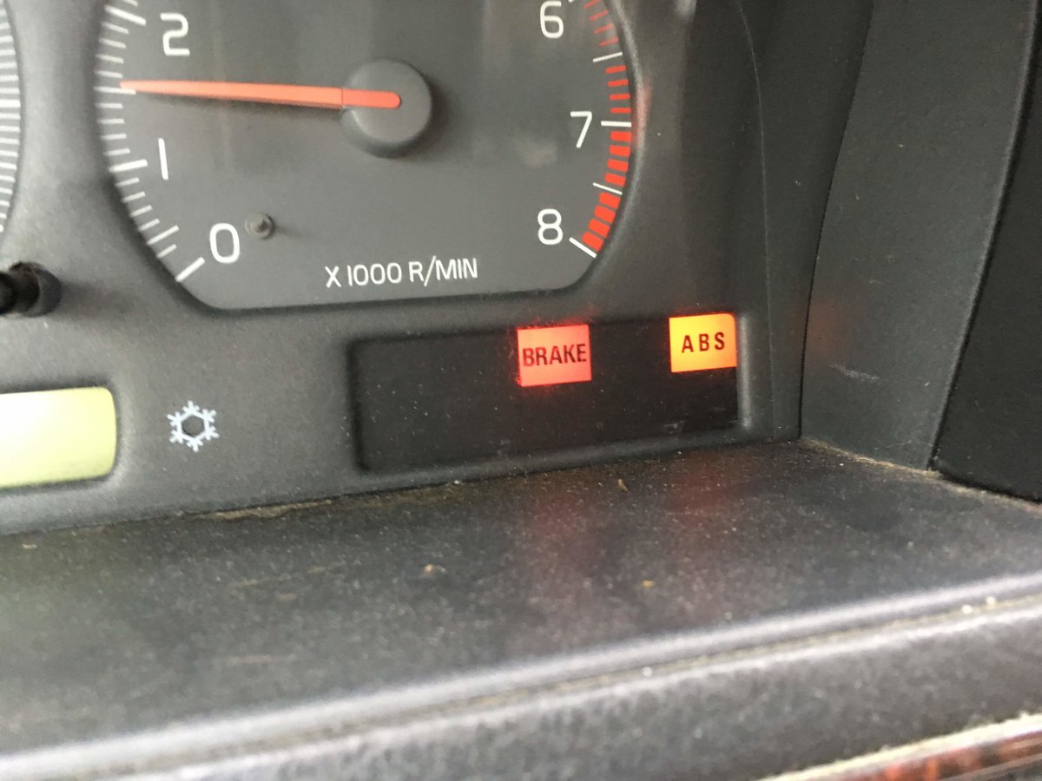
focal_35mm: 29
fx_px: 873
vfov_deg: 48.2
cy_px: 390
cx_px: 521
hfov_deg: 61.7
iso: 160
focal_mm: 4.15
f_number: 2.2
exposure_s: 1/30
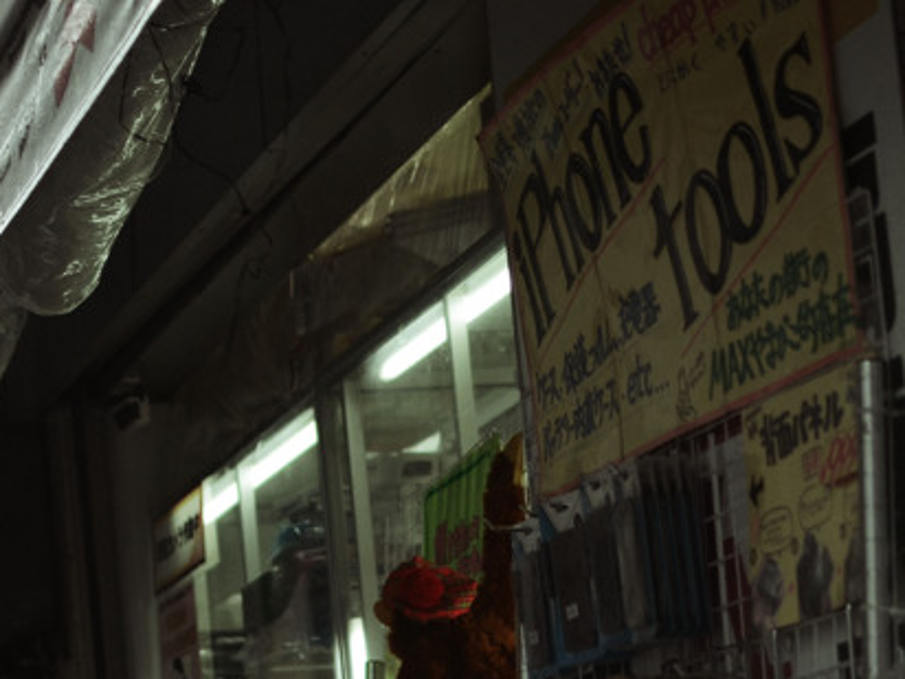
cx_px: 413
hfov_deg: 15.7
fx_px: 3273
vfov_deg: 11.7
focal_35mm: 125
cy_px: 692
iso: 400
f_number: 2
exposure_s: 1/1000
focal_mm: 35
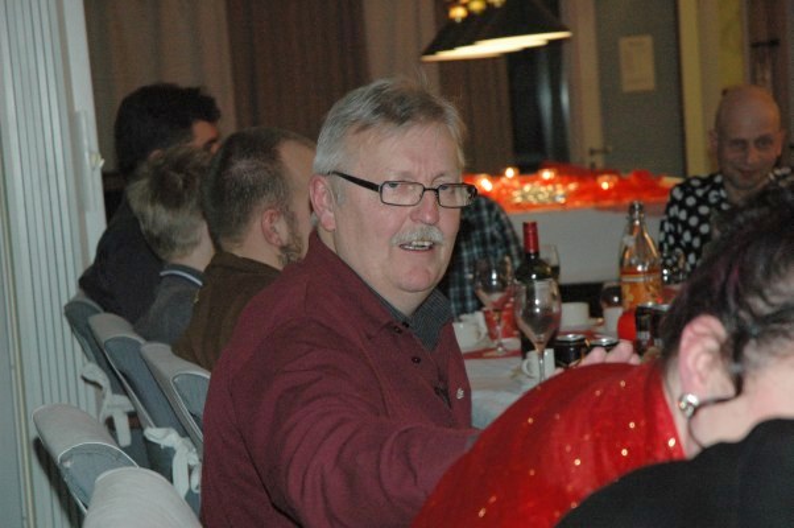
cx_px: 397
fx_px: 2049
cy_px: 264
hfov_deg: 21.9
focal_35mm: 93
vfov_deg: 14.7
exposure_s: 1/60
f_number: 5
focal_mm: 62
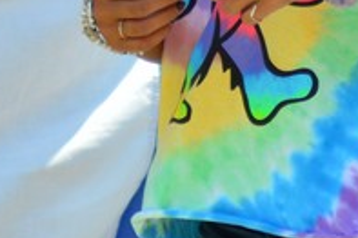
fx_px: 14324
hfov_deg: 1.4
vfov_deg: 1.0
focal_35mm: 1442
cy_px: -370
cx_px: -56
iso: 200
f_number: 4.5
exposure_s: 1/640
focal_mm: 185
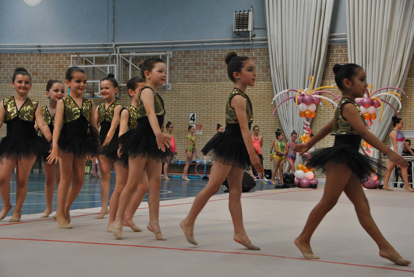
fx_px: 794
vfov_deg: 19.8
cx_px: 207
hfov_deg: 29.2
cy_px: 138
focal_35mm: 69
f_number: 7.1
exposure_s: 1/200
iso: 800
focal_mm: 46
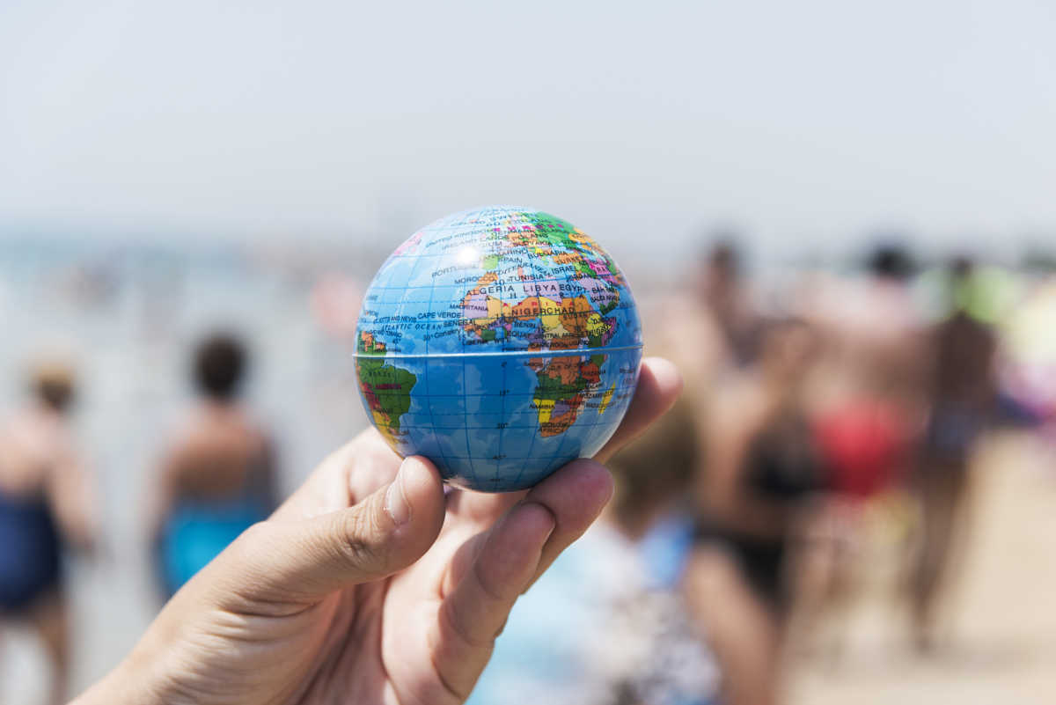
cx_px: 528
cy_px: 352
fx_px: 2289
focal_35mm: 78
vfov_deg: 17.5
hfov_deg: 26.0
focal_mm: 78
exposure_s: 1/800
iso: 64
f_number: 4.5
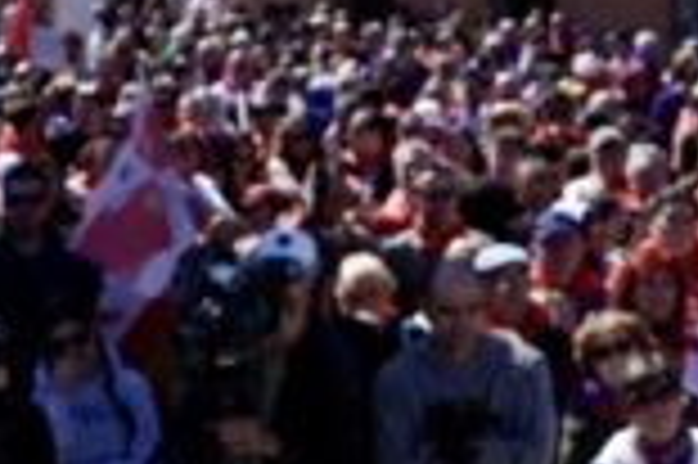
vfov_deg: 11.4
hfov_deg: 16.6
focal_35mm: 119
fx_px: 2305
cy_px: -27
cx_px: 811
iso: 400
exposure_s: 1/5000
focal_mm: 24
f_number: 4
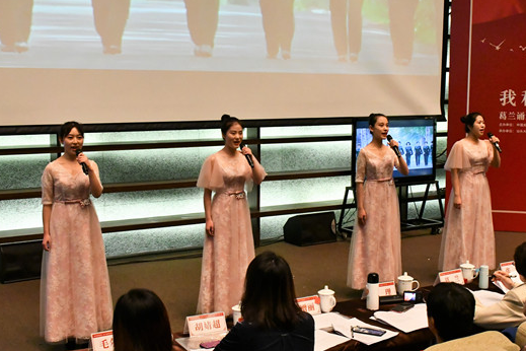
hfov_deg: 38.1
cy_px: 190
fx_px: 760
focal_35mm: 52
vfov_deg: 26.0
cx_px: 299
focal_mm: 30
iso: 8000
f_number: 8
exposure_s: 1/125
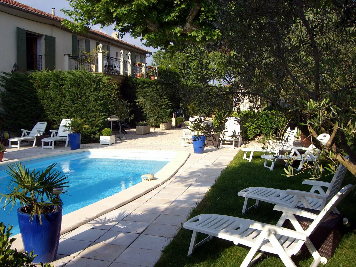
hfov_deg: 49.0
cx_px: 178
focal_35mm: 38
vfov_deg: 37.7
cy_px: 134
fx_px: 391
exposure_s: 1/400
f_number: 4.3
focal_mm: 6.2
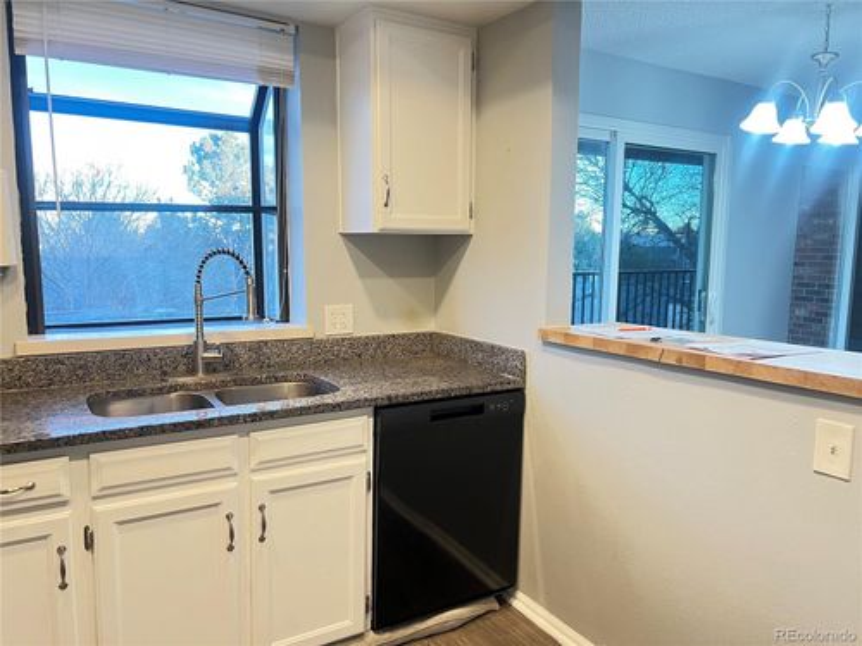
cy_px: 323
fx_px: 647
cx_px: 431
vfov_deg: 53.1
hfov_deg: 67.3
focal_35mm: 26
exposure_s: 1/60
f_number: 1.5
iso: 160
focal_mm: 5.7
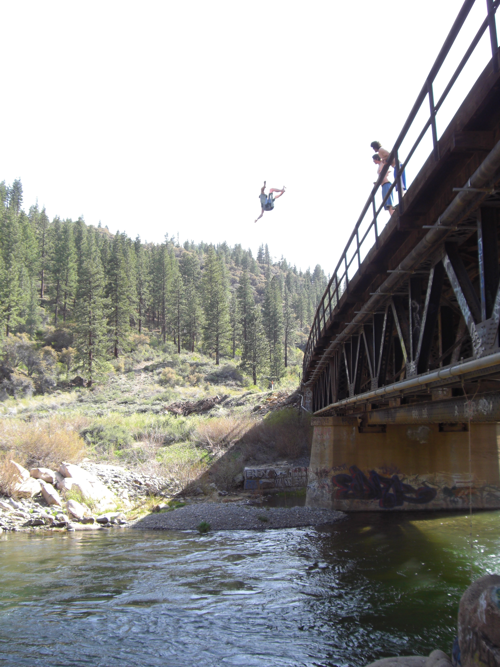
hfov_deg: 37.7
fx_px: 732
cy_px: 334
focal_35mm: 38
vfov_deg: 49.0
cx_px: 250
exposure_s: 1/200
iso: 64
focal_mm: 6.2
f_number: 2.7
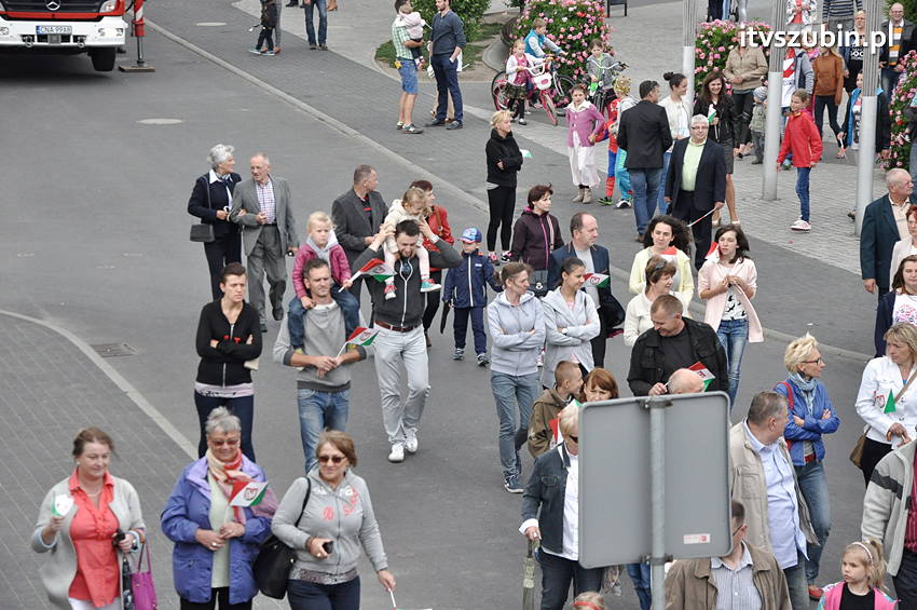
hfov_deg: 17.1
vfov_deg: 11.4
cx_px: 458
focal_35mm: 120
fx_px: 3054
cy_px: 305
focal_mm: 80
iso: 1250
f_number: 7.1
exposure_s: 1/800
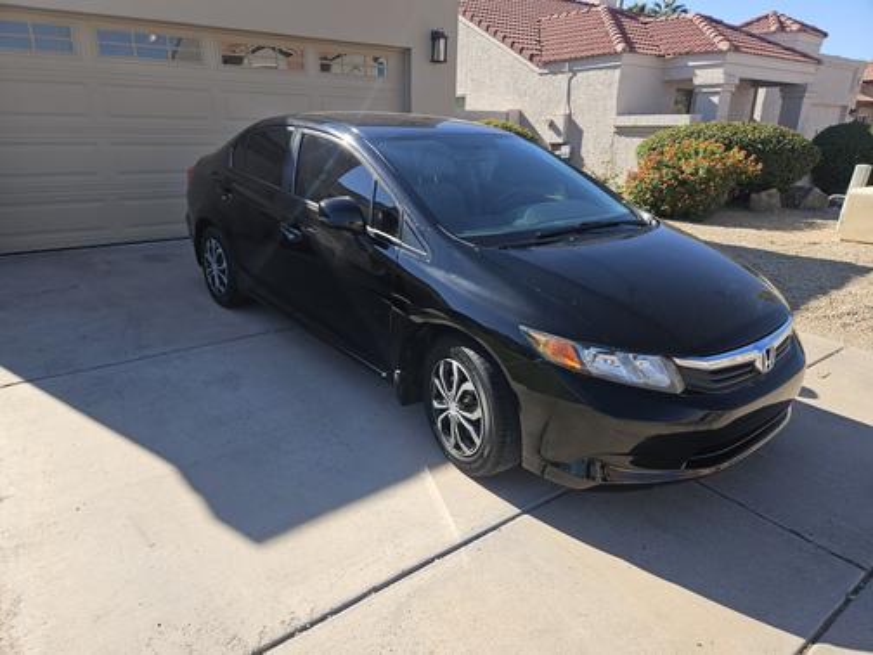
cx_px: 436
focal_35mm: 23
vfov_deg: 58.9
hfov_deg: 73.9
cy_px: 328
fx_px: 580
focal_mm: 5.4
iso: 25
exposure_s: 1/871
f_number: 1.8
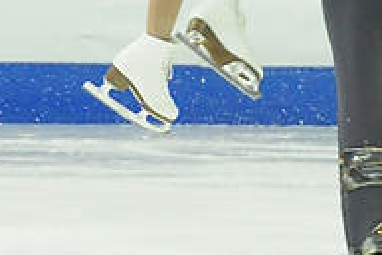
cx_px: 255
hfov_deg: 2.2
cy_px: -124
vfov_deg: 1.5
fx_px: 9897
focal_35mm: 932
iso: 3200
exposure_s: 1/640
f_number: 5.6
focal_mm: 150
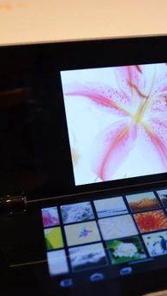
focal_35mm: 58
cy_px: 163
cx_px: 165
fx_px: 456
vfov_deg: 36.0
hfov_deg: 20.1
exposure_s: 1/80
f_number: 4.5
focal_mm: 20
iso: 400
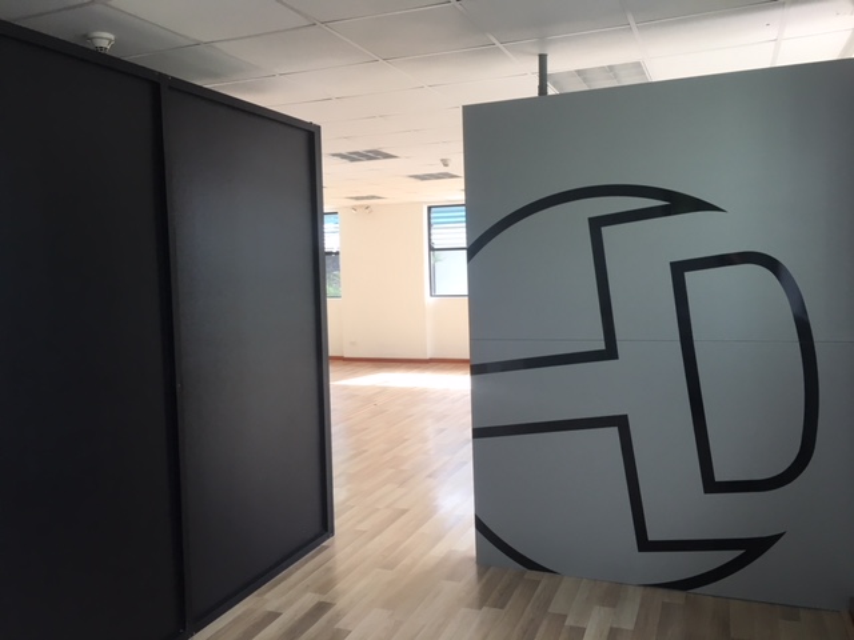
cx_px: 427
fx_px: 715
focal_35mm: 29
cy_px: 320
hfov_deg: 61.7
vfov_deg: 48.2
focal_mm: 4.15
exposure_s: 1/40
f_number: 2.2
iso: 25
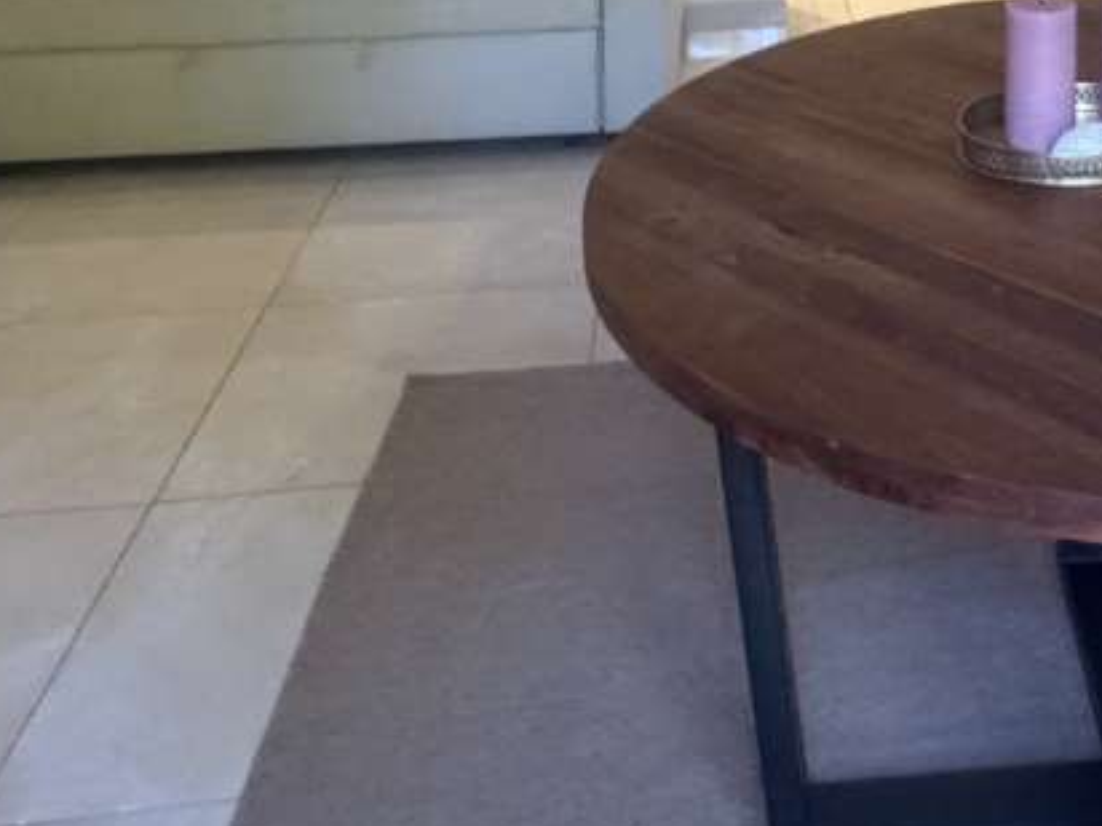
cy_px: -349
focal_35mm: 51
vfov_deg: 23.8
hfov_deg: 35.3
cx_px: 987
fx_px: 1624
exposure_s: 1/50
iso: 400
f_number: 2.2
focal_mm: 2.22
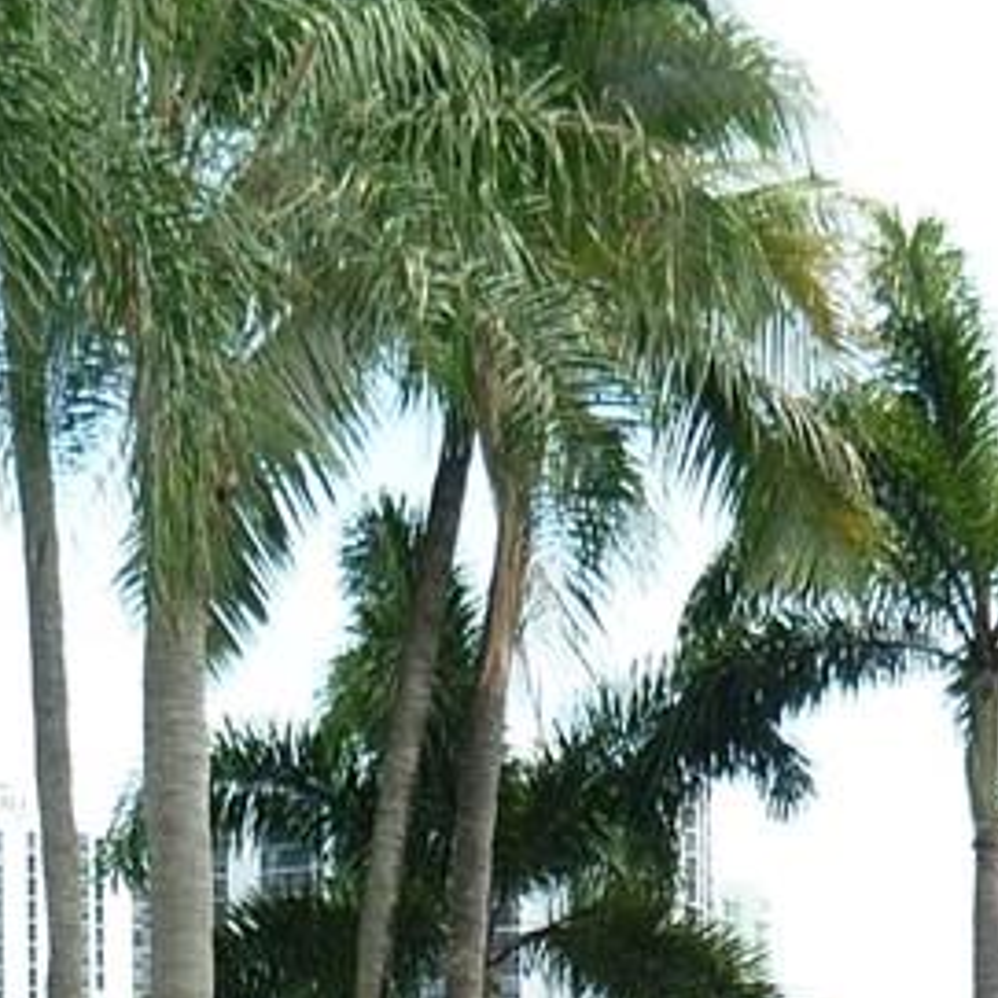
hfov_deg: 10.2
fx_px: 5610
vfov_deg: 9.8
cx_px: 549
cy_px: 1543
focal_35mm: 172
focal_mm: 5.5
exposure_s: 1/640
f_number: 2.8
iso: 80
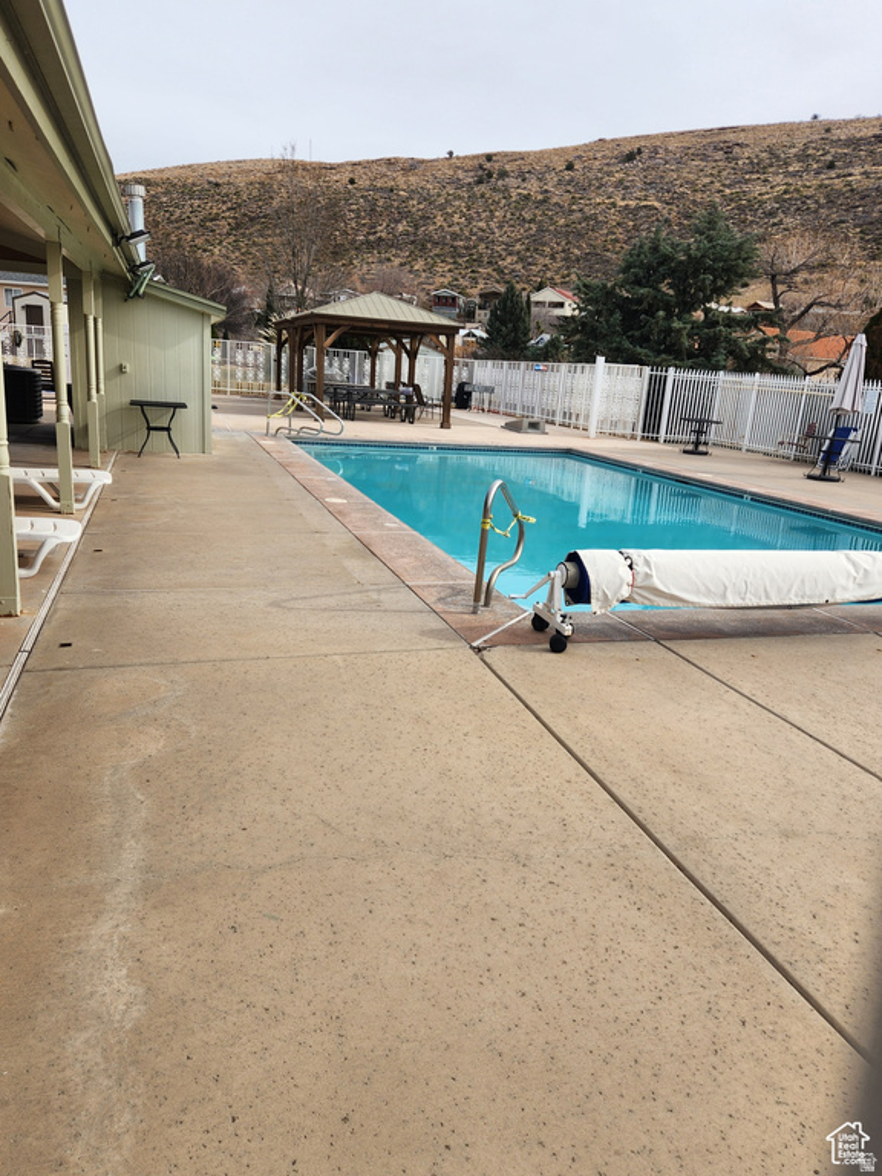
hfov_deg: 58.9
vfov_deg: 73.9
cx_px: 441
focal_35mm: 23
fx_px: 781
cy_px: 588
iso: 20
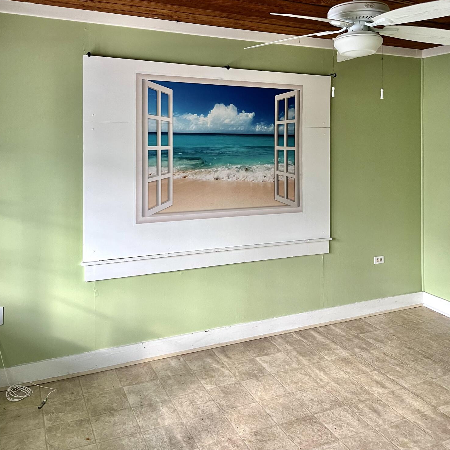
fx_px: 456
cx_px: 224
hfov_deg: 52.5
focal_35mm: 31
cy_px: 150
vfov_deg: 51.6
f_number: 1.5
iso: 160
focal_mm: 5.7
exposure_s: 1/60
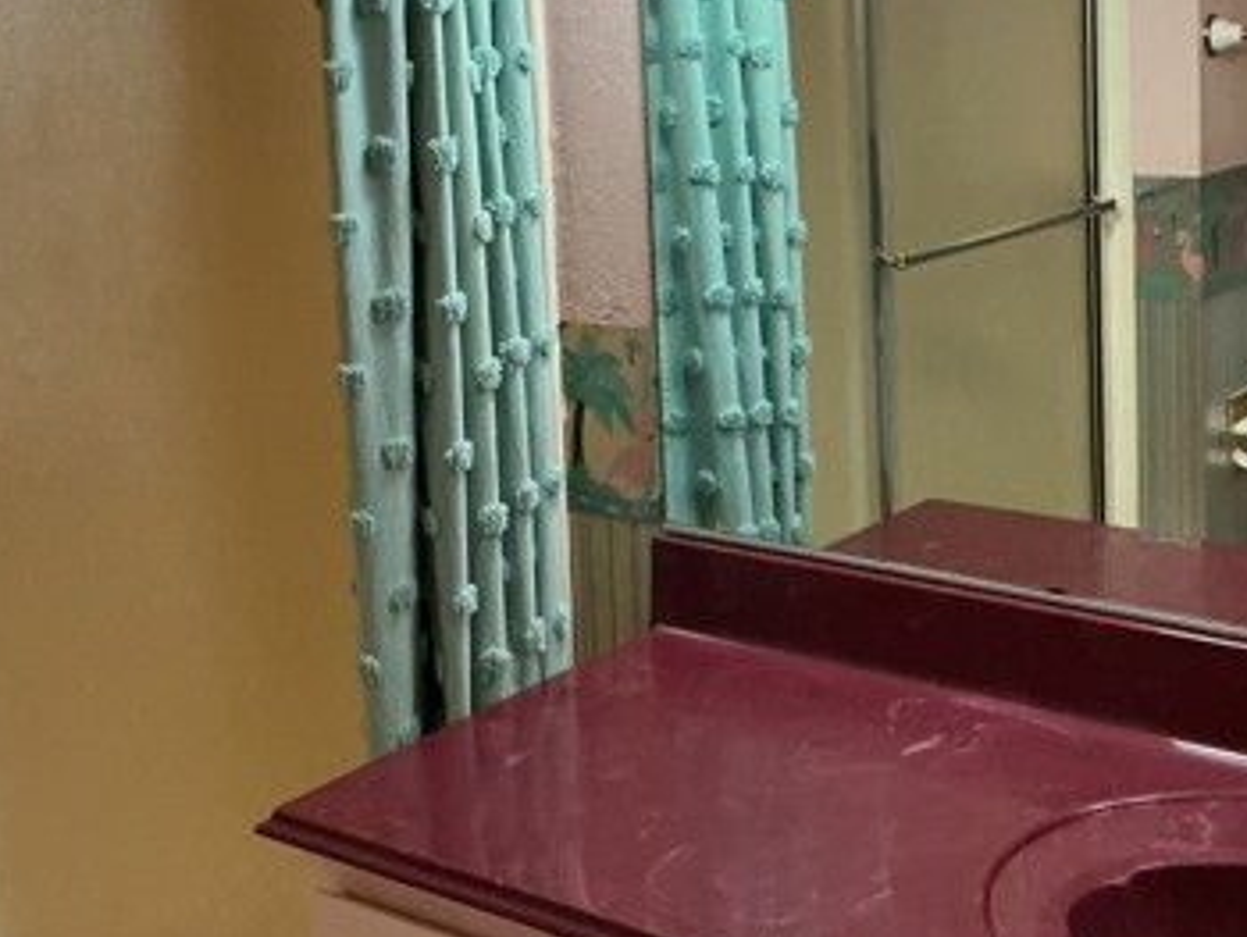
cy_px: 242
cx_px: 812
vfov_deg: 27.2
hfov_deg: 35.9
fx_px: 1911
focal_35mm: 53
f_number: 1.8
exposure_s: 1/60
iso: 250
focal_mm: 3
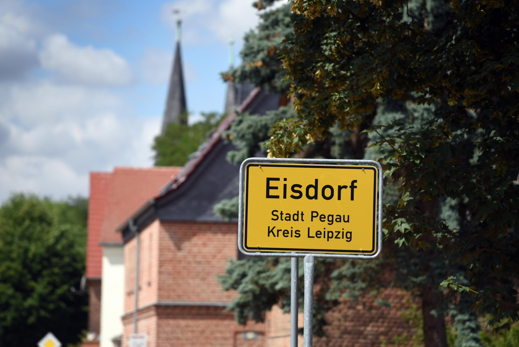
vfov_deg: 6.9
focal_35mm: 200
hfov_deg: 10.3
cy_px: 174
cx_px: 260
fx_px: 2884
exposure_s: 1/1250
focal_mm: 200
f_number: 4.5
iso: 125
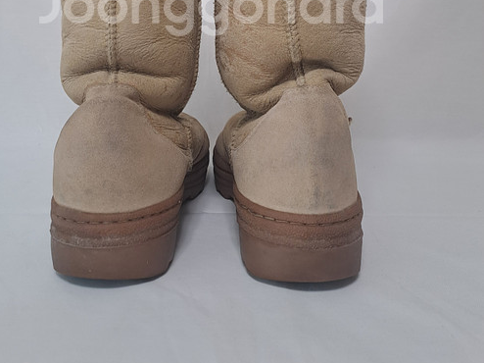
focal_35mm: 38
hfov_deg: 48.9
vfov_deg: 34.6
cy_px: 8
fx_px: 531
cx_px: 209
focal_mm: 4.65
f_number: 1.8
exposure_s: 1/50
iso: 80
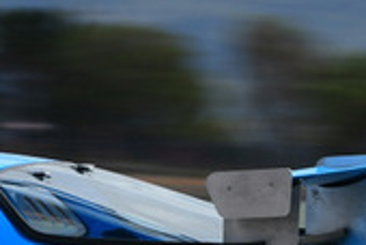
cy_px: 148
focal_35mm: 1409
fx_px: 14350
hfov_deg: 1.5
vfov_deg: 1.0
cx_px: -258
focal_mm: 200
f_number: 11
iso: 100
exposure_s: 1/200
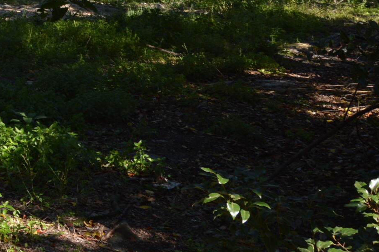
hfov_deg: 20.2
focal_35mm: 89
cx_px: -160
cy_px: -136
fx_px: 936
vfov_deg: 14.2
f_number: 5.6
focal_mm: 18
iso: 100
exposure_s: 1/125
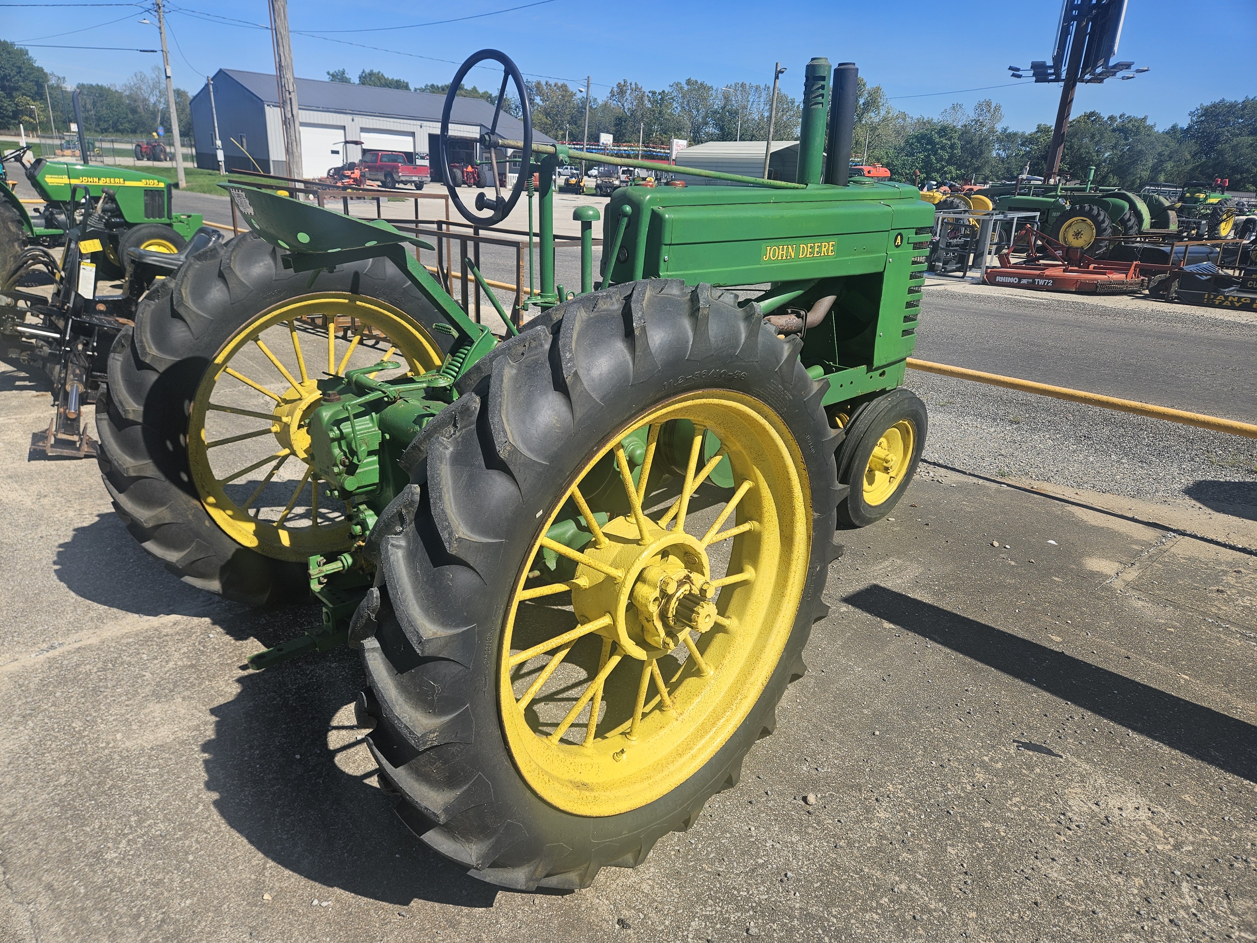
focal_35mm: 23
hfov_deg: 73.9
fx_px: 835
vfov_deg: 58.9
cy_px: 472
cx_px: 628
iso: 25
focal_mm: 5.4
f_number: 1.8
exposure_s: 1/1994
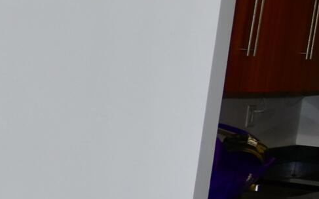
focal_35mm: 113
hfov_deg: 13.5
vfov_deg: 11.5
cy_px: 187
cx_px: -446
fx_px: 982
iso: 100
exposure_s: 1/80
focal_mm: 12
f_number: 4.5
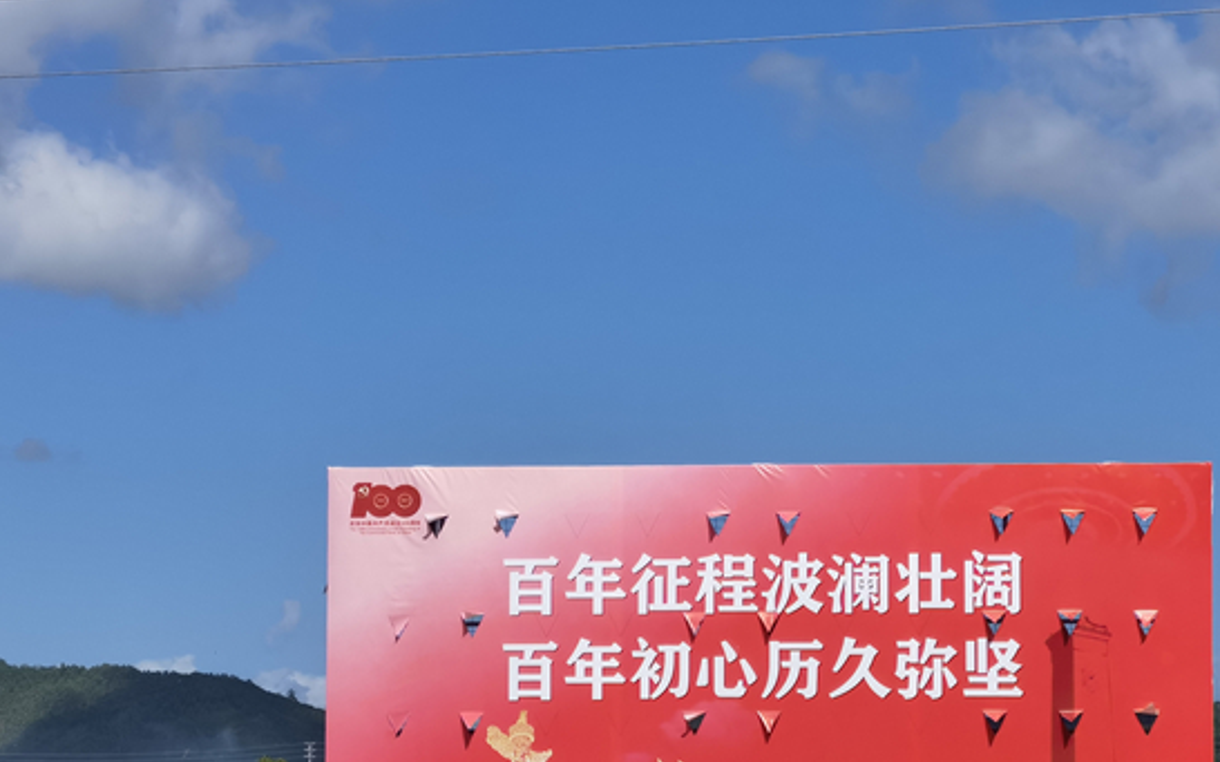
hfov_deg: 17.6
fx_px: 3923
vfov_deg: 11.1
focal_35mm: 118
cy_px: 476
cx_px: 827
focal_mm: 6.67
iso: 50
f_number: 1.9
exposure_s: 1/8475
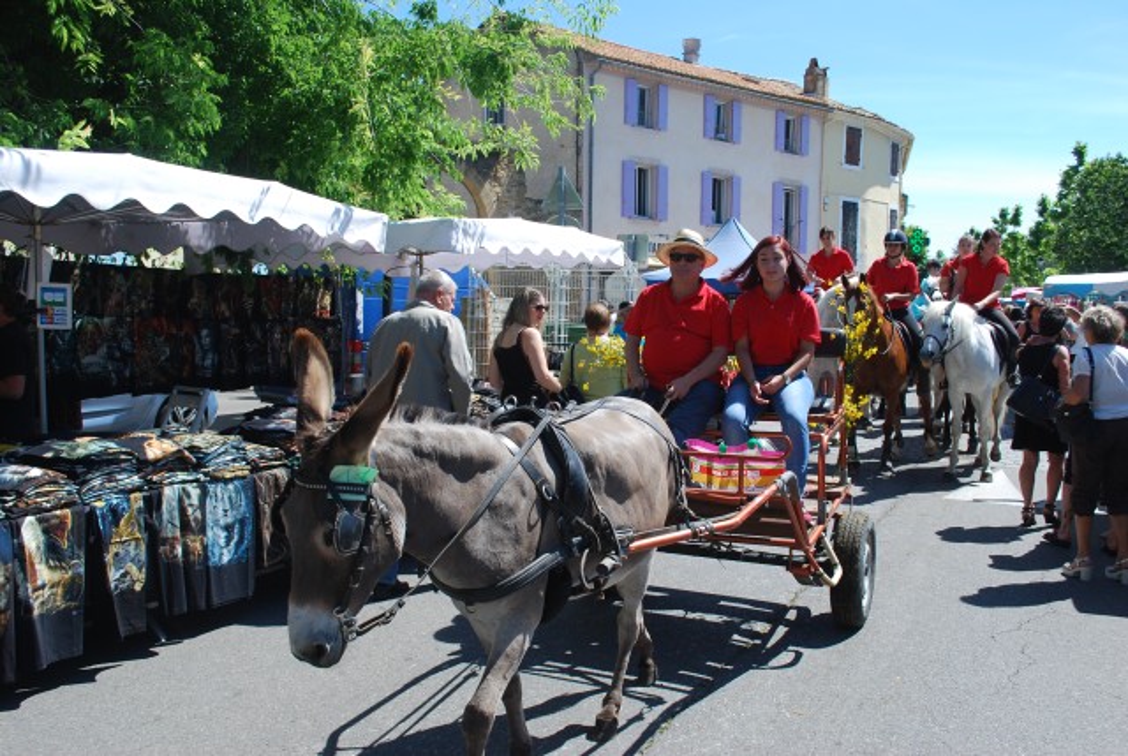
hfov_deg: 57.1
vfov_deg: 40.1
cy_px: 378
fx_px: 1036
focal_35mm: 33
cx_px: 564
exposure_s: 1/200
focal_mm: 22
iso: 100
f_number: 7.1
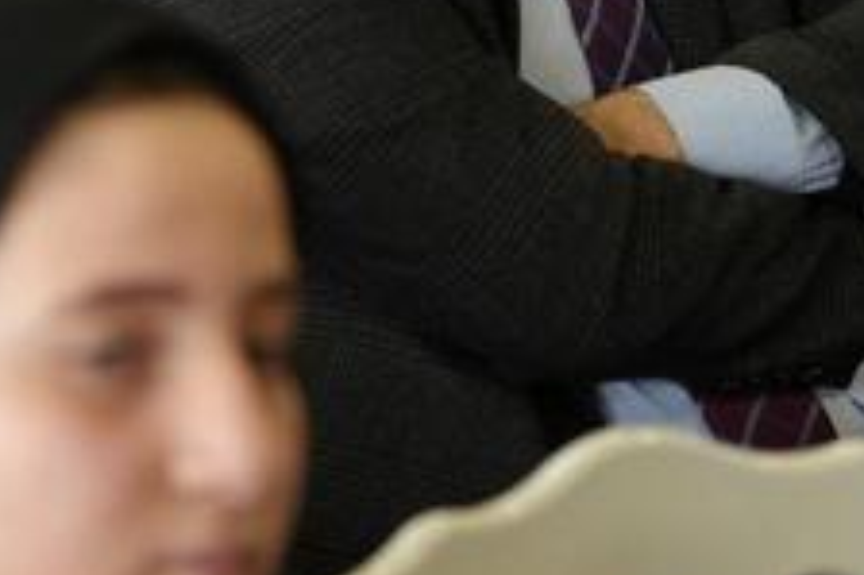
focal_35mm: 361
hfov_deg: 5.7
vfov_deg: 3.8
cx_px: 486
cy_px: -299
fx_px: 8657
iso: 1250
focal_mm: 105
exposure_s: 1/160
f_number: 4
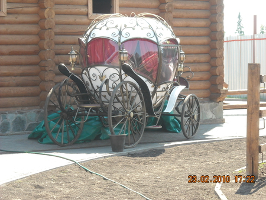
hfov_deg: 18.7
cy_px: 100
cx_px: 133
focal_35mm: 105
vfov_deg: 14.1
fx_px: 807
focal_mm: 17.1
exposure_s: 1/250
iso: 183
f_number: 4.7
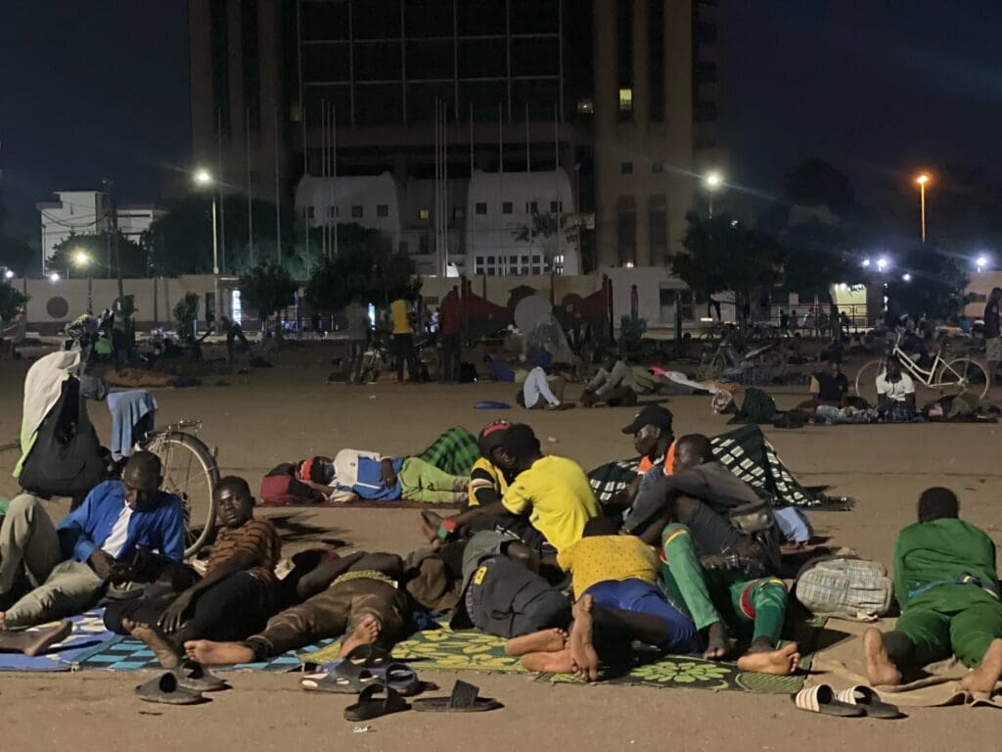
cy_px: 376
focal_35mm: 64
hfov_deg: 30.3
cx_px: 501
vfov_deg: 22.9
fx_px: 1853
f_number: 2.2
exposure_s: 1/14
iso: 1600
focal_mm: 7.5
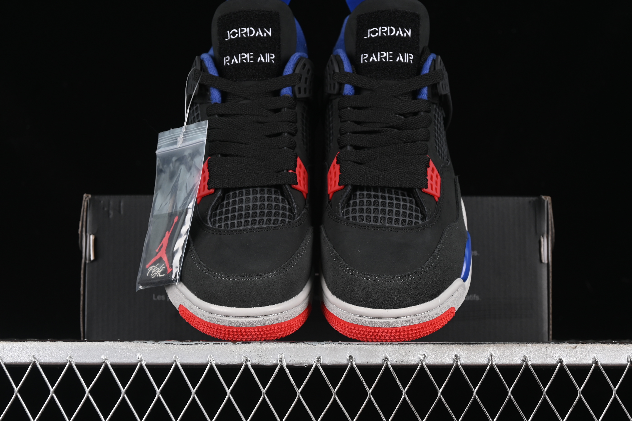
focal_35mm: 75
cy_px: 210
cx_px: 316
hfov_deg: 27.0
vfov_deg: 18.2
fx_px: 1317
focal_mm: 50
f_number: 6.3
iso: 160
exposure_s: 1/50
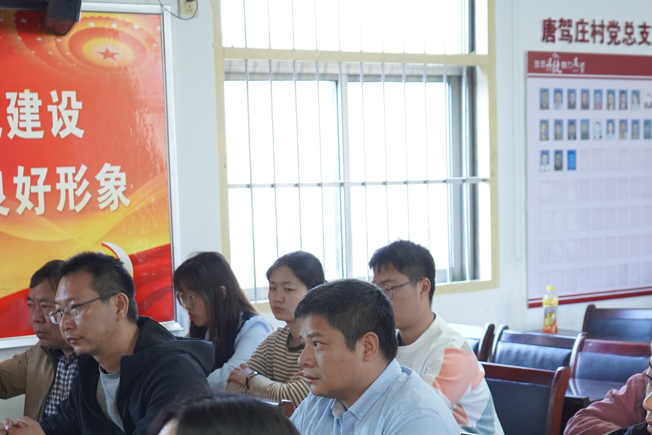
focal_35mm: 85
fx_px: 1539
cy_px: 408
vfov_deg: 15.8
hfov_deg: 23.9
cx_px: 385
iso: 2000
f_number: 4
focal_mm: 38
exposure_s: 1/160
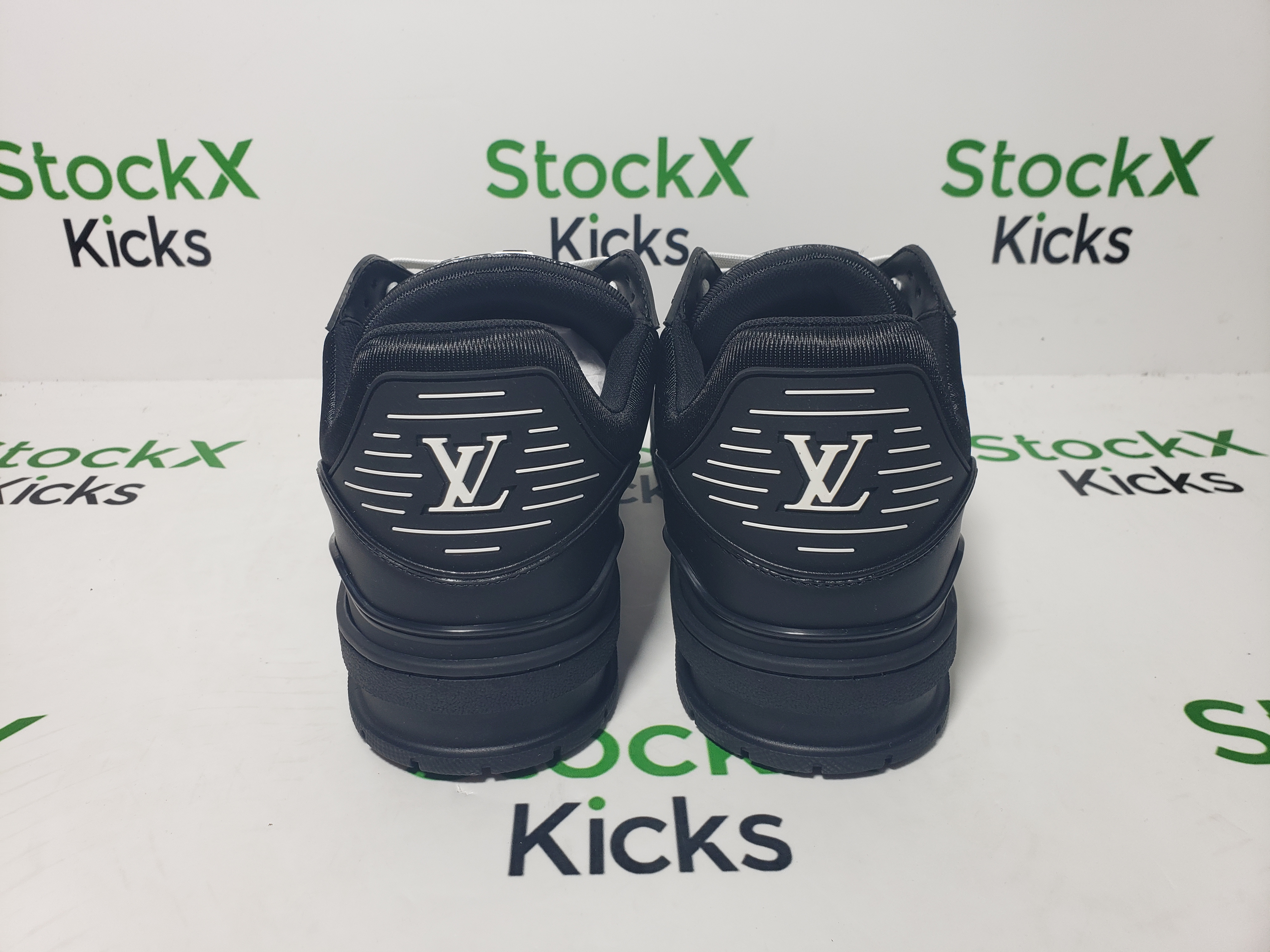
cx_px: 635
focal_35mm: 26
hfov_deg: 67.3
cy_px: 476
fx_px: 954
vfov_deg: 53.1
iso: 50
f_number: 2.4
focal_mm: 4.3
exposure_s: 1/157
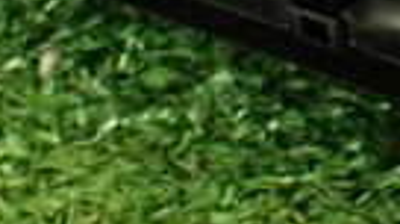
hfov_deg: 13.9
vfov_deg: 7.6
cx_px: 297
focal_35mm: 154
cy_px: -186
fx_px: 1631
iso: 320
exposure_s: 1/30
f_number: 2.4
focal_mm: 5.79
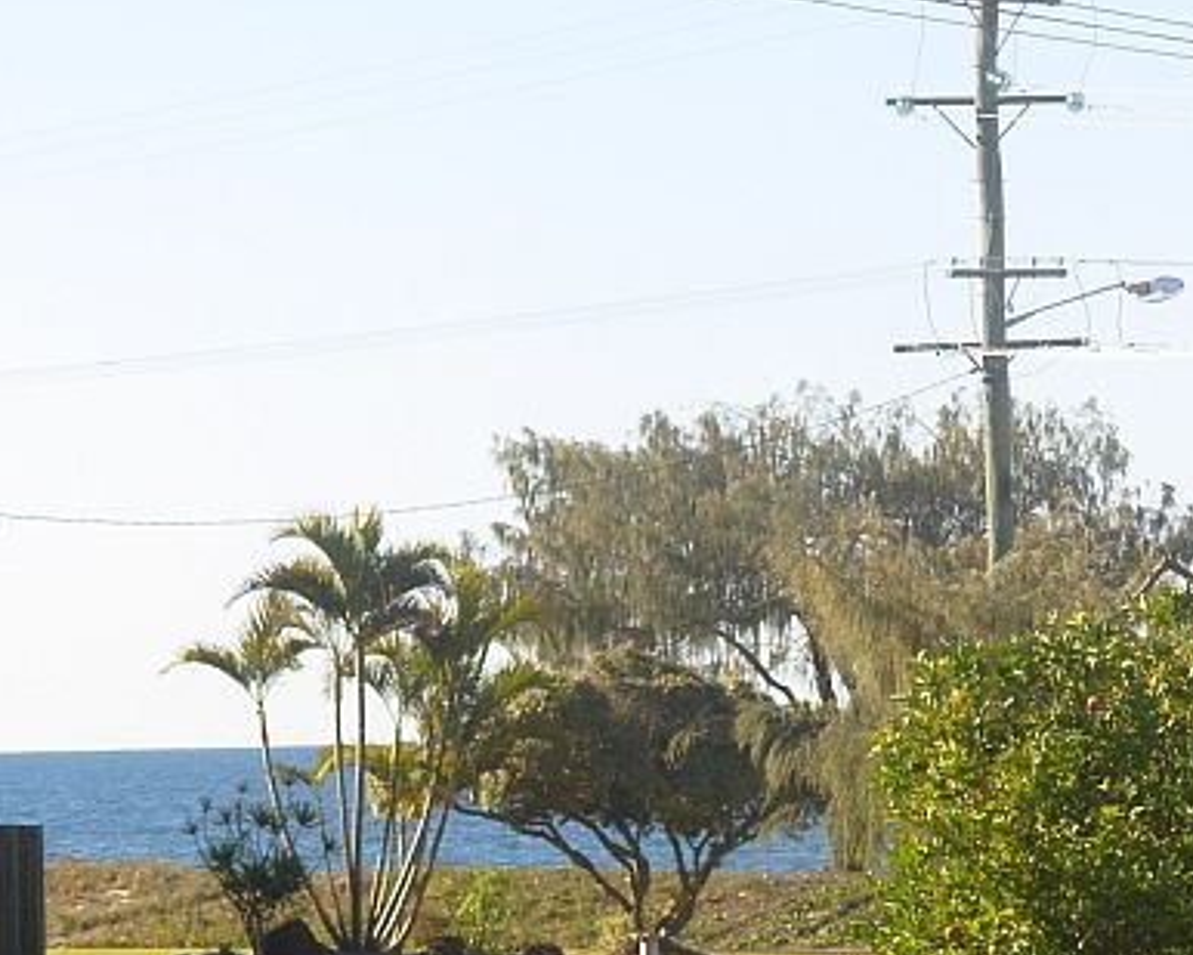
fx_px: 8123
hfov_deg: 8.4
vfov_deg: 6.7
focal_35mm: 230
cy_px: 723
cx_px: 689
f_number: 4.5
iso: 50
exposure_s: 1/279
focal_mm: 23.5
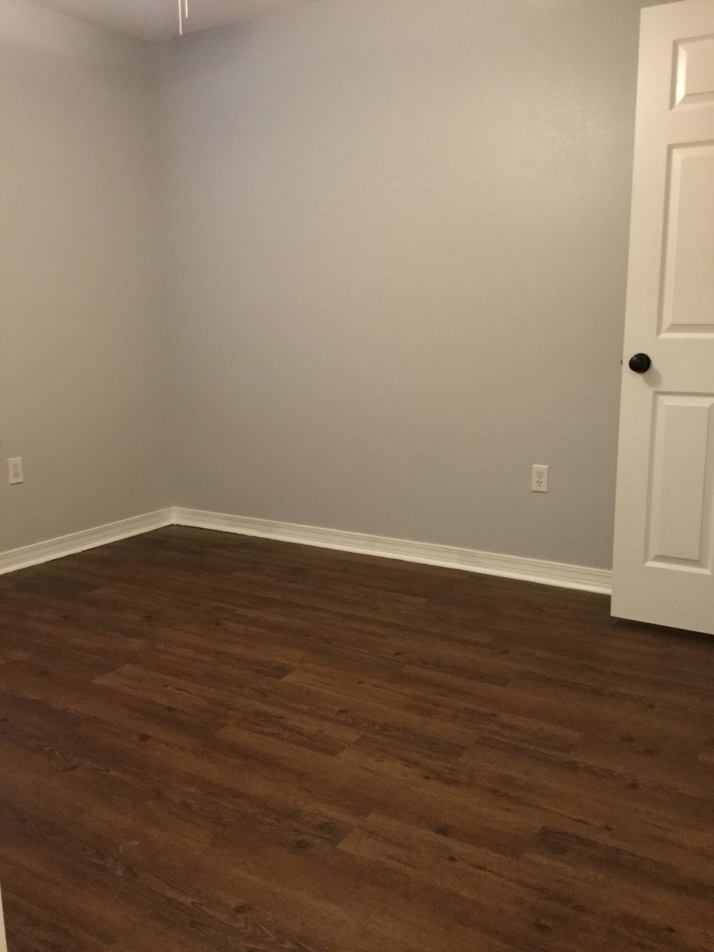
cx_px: 357
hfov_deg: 45.4
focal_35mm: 31
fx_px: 853
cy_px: 476
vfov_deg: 58.4
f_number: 2.4
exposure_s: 1/15
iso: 400
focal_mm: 3.3
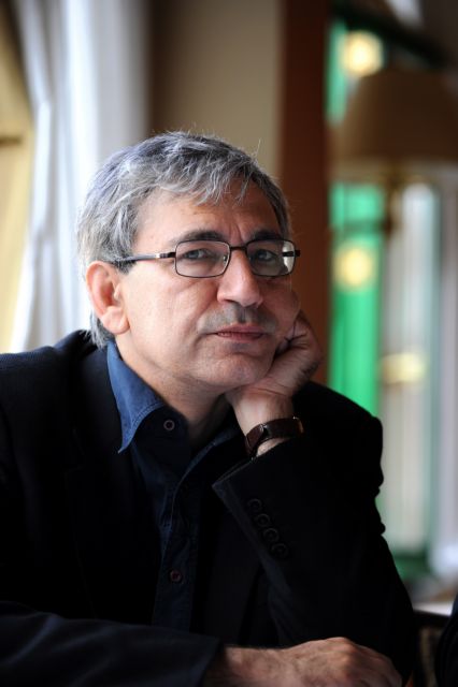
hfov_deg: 11.0
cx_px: 229
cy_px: 344
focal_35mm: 125
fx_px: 2388
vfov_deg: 16.4
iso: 320
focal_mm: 125
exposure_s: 1/320
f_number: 3.5
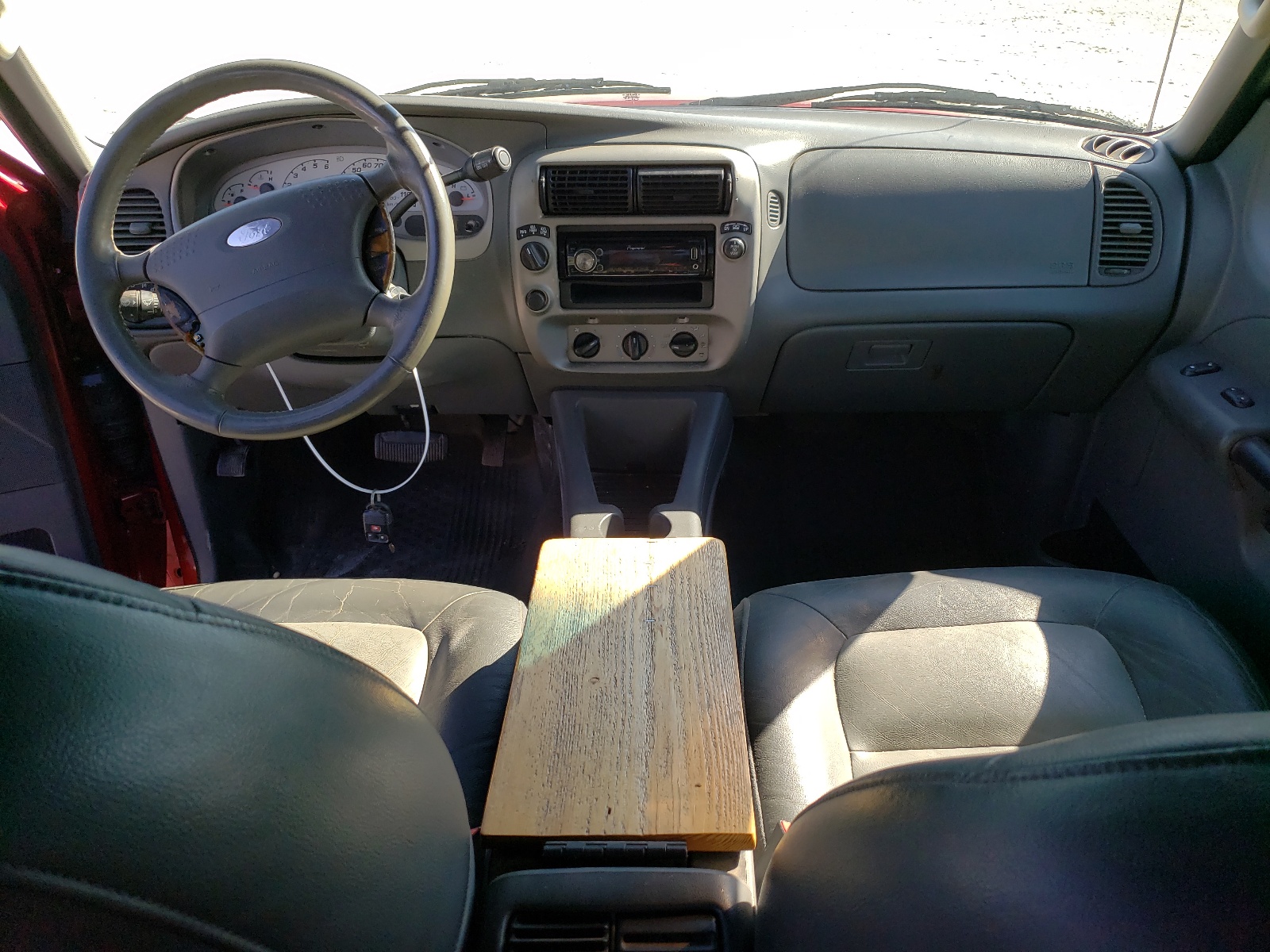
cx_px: 635
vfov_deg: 53.1
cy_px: 476
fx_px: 954
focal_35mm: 26
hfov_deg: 67.3
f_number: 1.5
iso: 50
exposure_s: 1/556
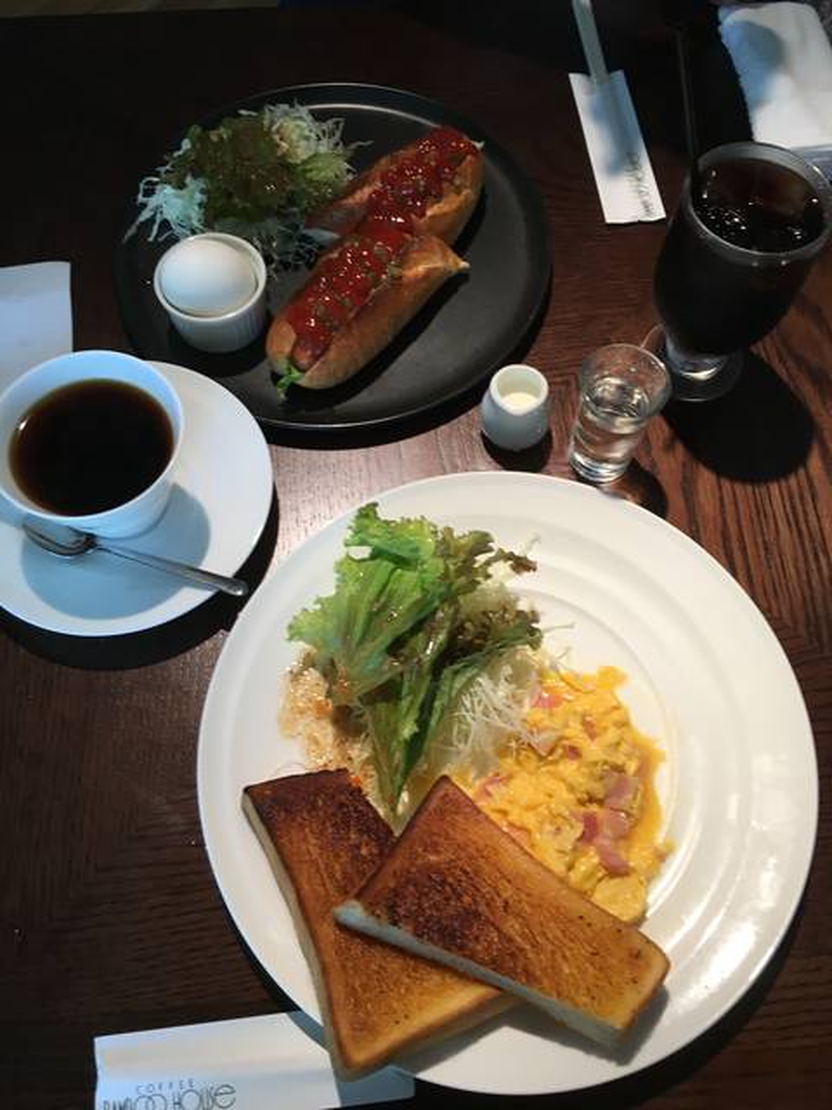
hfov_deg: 48.2
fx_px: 929
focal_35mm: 29
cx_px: 416
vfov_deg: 61.7
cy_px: 555
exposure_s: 1/40
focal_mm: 4.15
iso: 25
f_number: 2.2
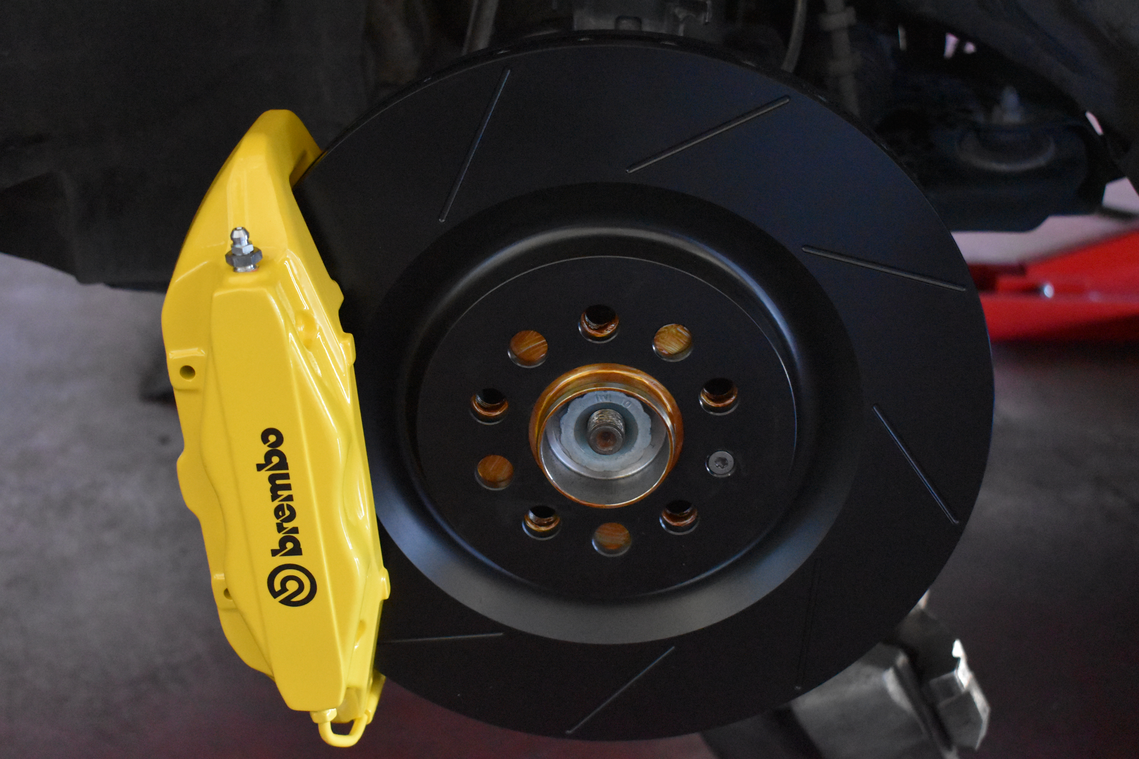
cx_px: 570
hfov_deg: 38.9
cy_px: 380
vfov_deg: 26.5
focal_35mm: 51
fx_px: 1613
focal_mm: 34
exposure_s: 1/125
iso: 7200
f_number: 4.5
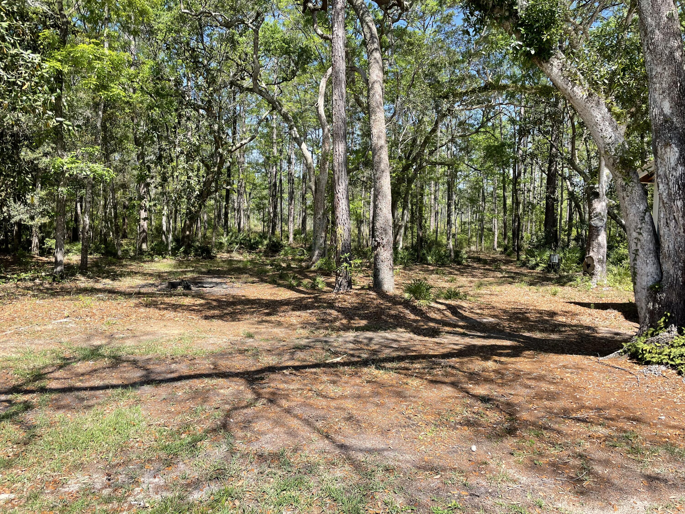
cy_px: 257
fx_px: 515
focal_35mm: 26
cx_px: 342
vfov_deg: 53.1
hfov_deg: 67.3
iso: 32
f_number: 1.6
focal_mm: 4.2
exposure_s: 1/1182
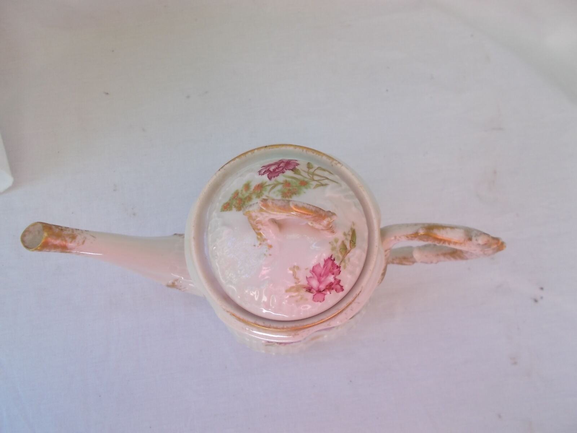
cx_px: 288
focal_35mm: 26
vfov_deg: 53.1
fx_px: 433
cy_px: 216
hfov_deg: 67.3
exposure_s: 1/80
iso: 80
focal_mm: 4.6
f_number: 3.2
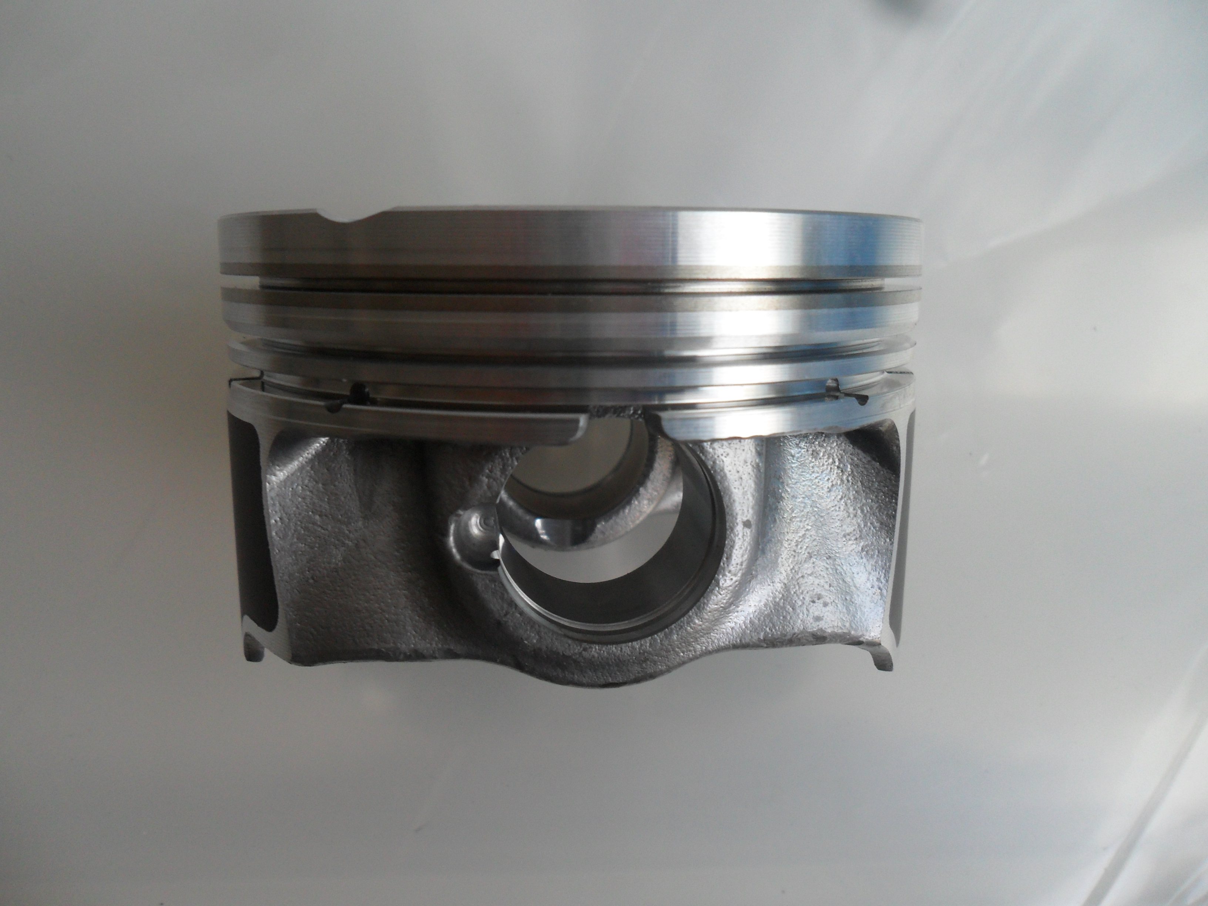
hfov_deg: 65.3
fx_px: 942
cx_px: 604
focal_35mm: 27
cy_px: 453
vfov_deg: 51.4
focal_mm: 4.9
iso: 120
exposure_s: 1/45
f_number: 3.5
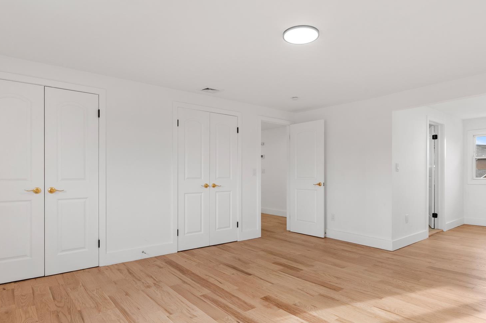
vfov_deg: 59.3
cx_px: 266
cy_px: 178
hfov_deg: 81.0
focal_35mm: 21
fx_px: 283
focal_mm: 15
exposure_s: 1/30
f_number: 8
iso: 500
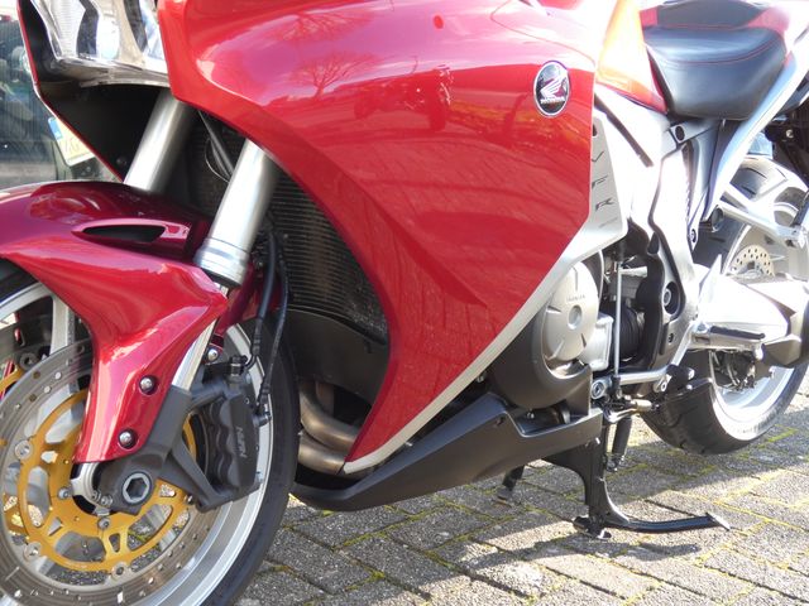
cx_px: 404
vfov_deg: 30.3
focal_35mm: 48
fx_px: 1122
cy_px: 303
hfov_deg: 39.7
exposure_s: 1/80
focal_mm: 8.6
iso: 125
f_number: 3.8
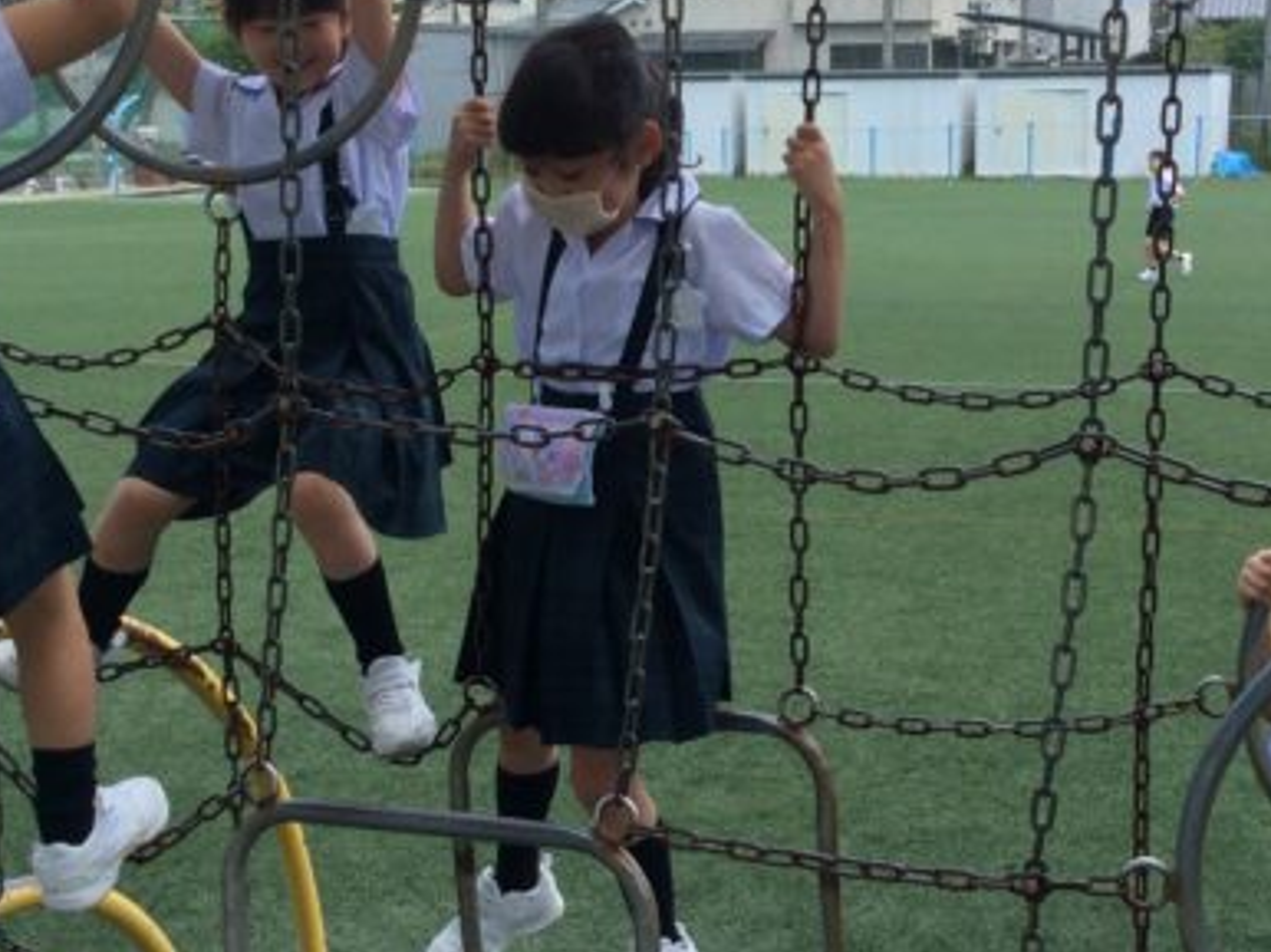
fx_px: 2128
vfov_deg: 25.2
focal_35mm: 58
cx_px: 744
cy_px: 499
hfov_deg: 33.2
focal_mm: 3.3
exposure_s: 1/665
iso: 32
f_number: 2.4
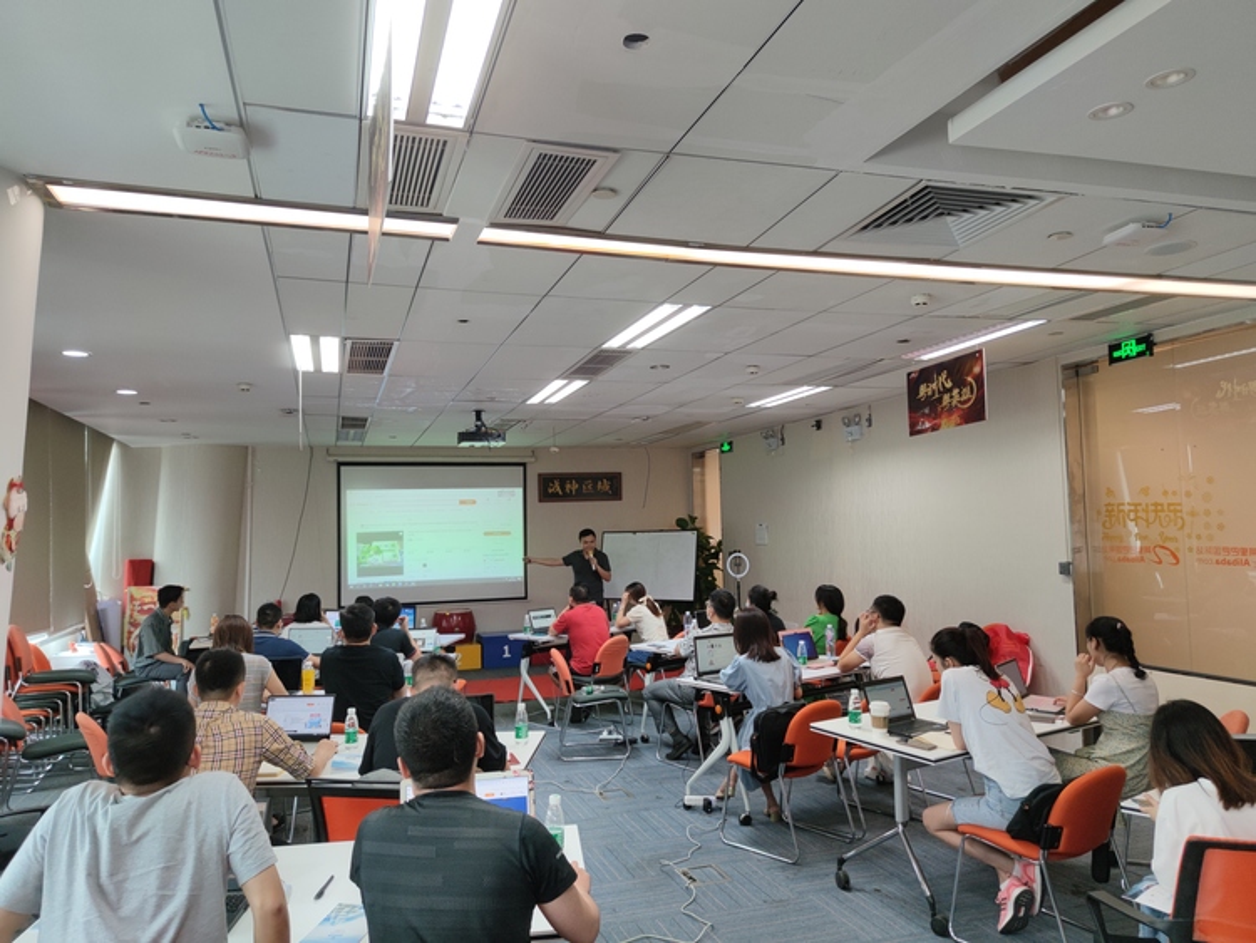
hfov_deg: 71.6
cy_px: 472
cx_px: 628
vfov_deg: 56.8
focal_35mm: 24
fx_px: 871
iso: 163
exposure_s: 1/100
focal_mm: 6.72
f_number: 1.69
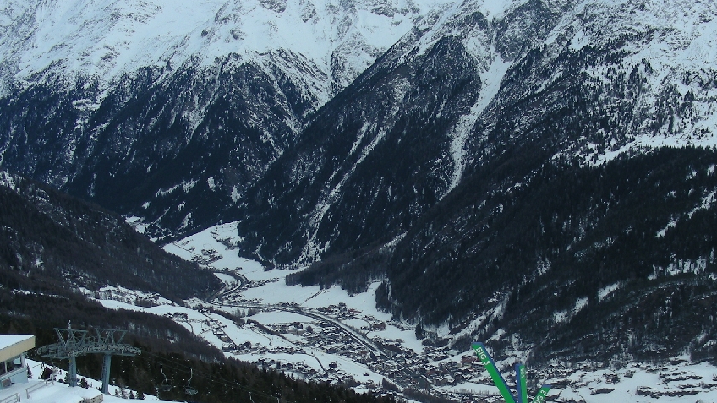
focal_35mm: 55
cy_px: 326
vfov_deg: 21.5
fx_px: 1046
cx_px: 420
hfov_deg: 37.7
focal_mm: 6.3
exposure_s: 1/394
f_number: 4
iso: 50
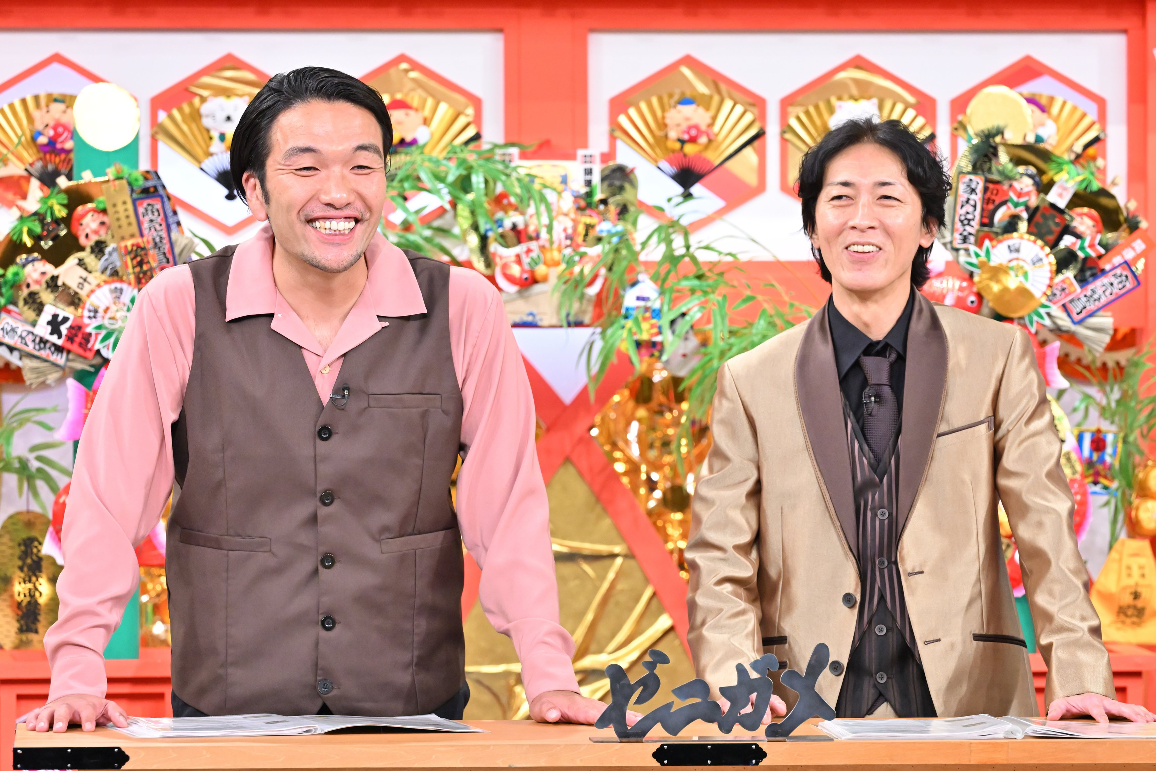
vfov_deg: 8.0
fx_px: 5491
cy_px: 384
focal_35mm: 171
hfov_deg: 12.0
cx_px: 575
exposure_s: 1/320
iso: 3200
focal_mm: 170
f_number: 4.5
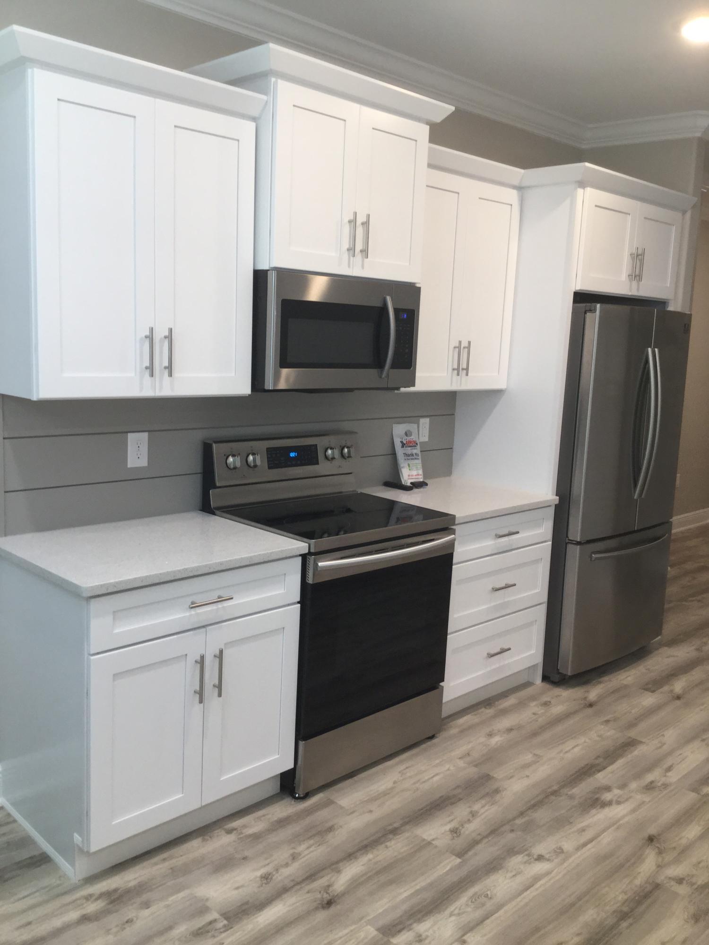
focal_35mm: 31
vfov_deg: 58.4
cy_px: 472
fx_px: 847
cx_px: 354
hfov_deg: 45.4
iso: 50
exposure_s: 1/30
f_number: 2.4
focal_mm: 3.3
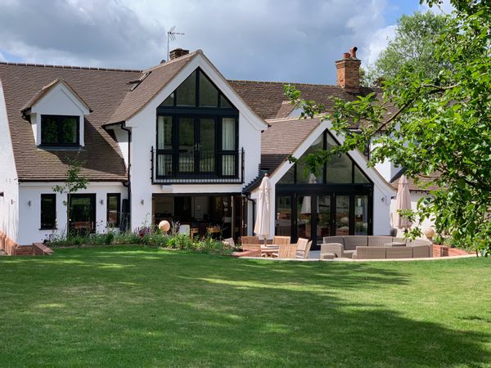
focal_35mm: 52
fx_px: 738
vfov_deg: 28.0
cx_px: 246
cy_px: 184
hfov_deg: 36.8
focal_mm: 6
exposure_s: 1/841
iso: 16
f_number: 2.4
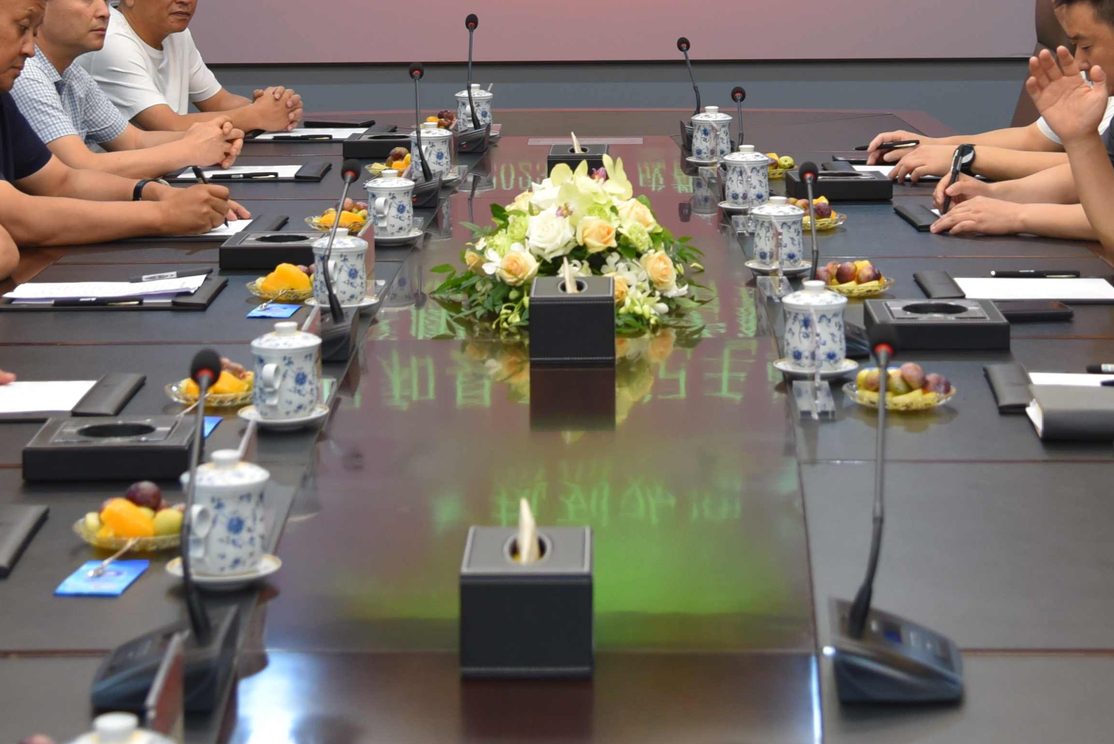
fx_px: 3219
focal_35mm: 104
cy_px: -112
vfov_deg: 12.9
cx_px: 575
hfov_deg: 19.6
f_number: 4
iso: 900
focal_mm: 40
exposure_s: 1/60
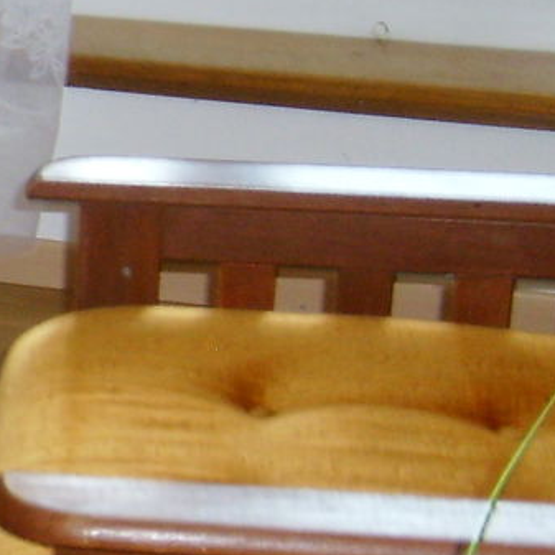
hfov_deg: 10.8
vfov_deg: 11.9
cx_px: -570
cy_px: 311
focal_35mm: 147
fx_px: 2666
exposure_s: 1/45
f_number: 2.8
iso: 100
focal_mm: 5.8
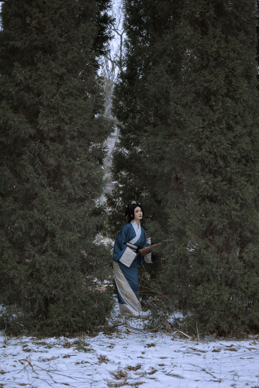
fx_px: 755
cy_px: 194
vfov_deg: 28.8
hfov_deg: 19.5
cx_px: 130
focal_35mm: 70
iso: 100
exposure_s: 1/200
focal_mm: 70
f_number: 2.8
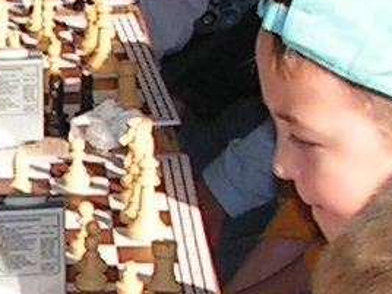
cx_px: -186
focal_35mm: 275
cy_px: 189
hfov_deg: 7.1
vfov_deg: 5.4
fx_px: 3114
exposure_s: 1/640
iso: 64
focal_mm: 6
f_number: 3.2
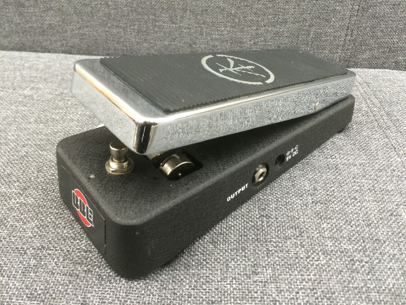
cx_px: 203
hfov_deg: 61.7
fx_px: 340
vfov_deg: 48.2
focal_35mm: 29
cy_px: 152
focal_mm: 4.15
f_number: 2.2
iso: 125
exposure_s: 1/30
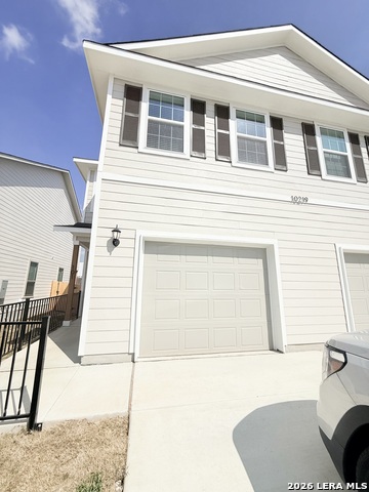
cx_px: 184
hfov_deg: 85.7
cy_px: 246
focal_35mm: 14
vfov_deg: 102.1
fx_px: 199
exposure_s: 1/7634
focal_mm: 2.22
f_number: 2.2
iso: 40
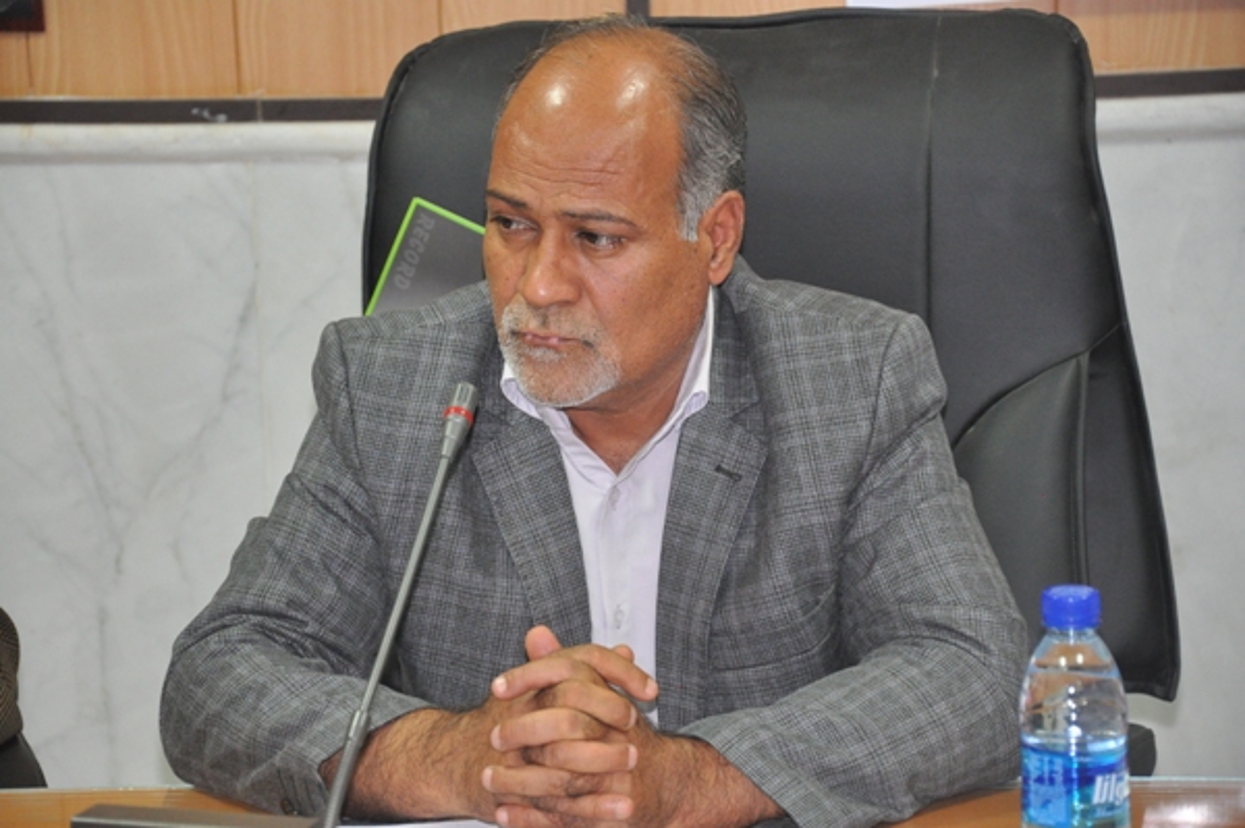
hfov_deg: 15.2
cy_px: 414
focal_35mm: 135
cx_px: 622
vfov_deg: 10.1
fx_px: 4665
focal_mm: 90
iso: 1600
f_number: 5.6
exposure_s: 1/60
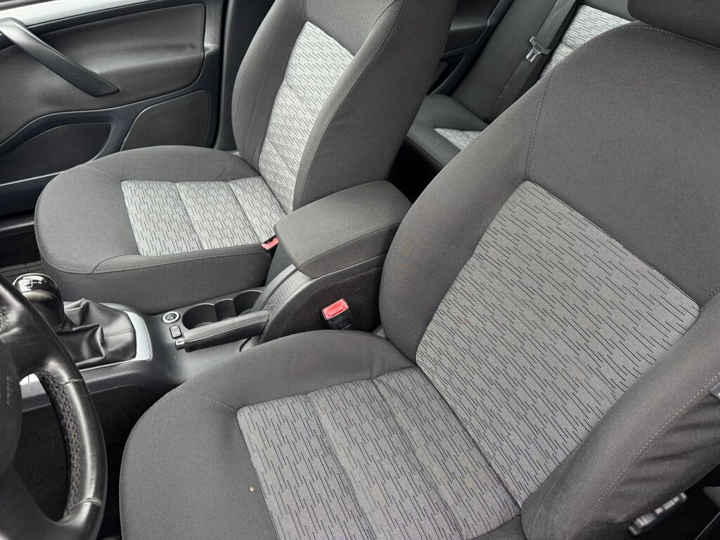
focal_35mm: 24
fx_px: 499
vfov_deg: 56.8
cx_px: 360
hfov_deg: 71.6
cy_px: 270
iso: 200
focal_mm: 6.76
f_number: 1.78
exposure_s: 1/79
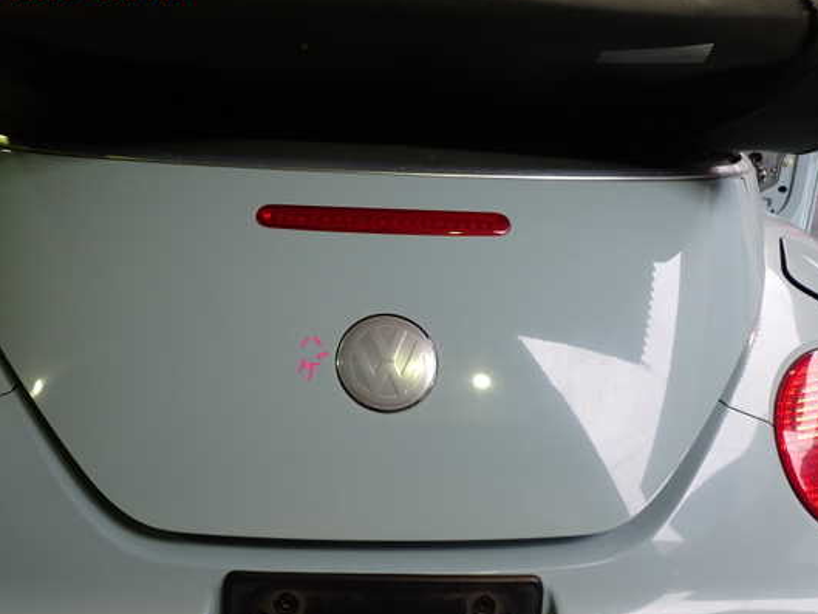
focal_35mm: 34
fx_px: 804
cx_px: 363
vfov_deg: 41.8
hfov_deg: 53.8
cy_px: 317
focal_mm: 5.4
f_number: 2.3
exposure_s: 1/80
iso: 200
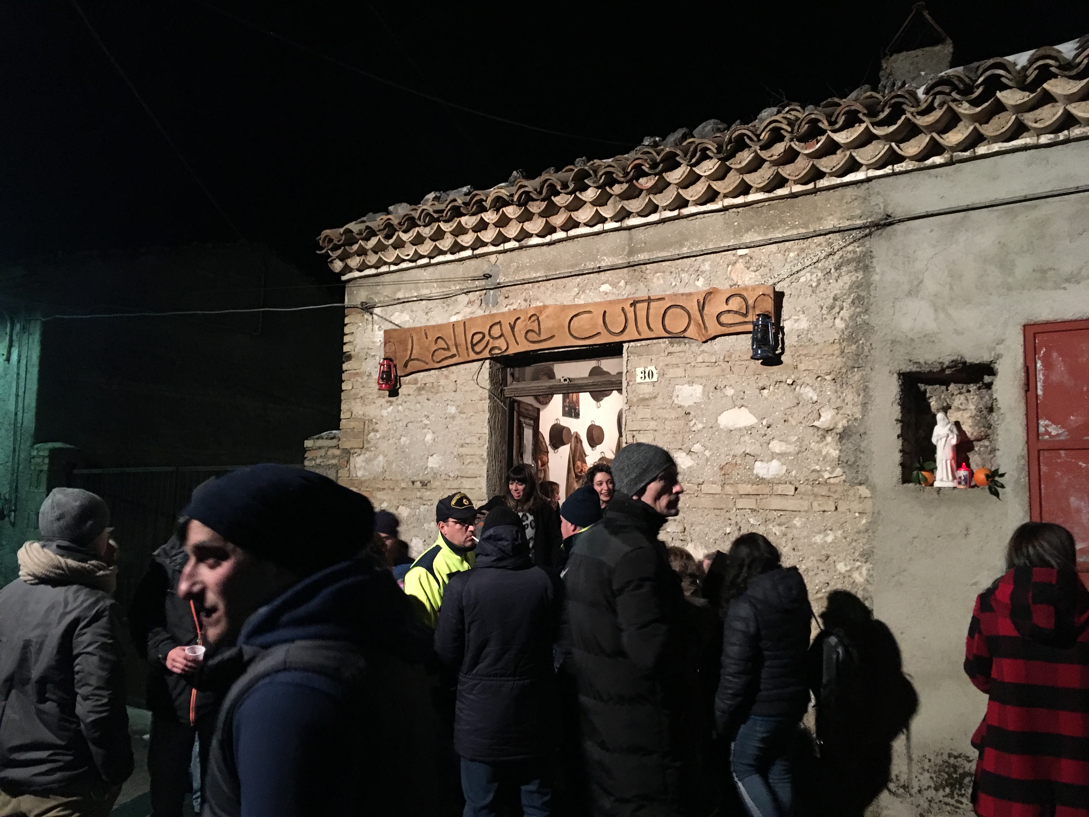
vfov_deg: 48.2
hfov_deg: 61.7
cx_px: 544
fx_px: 912
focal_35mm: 29
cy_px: 408
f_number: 2.2
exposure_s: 1/17
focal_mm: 4.15
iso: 400
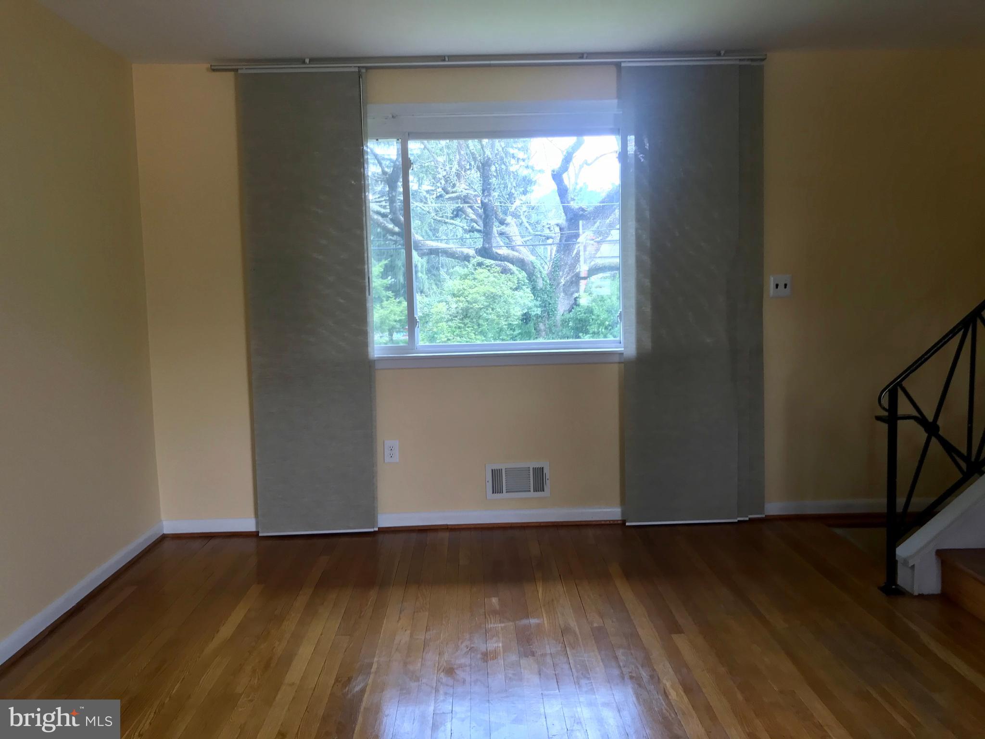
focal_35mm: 28
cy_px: 370
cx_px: 492
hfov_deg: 63.4
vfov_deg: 49.7
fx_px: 797
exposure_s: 1/60
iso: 25
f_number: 1.8
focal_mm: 3.99
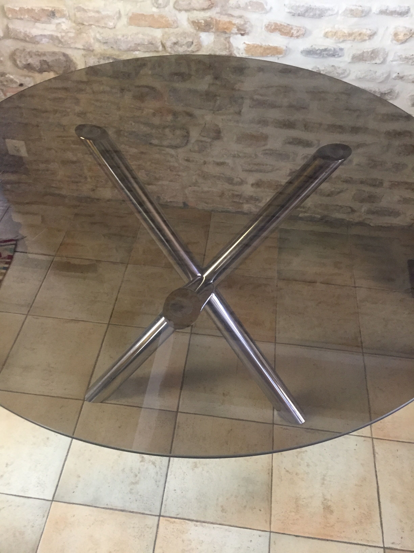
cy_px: 276
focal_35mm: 29
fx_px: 462
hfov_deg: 48.2
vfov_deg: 61.7
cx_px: 207
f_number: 2.2
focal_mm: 4.15
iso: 250
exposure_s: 1/25
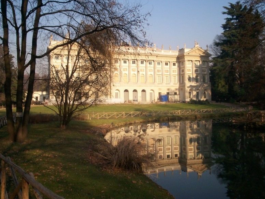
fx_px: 283
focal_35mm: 37
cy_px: 97
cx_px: 131
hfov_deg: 50.1
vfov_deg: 38.7
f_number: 4.5
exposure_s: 1/467
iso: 100
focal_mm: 5.9
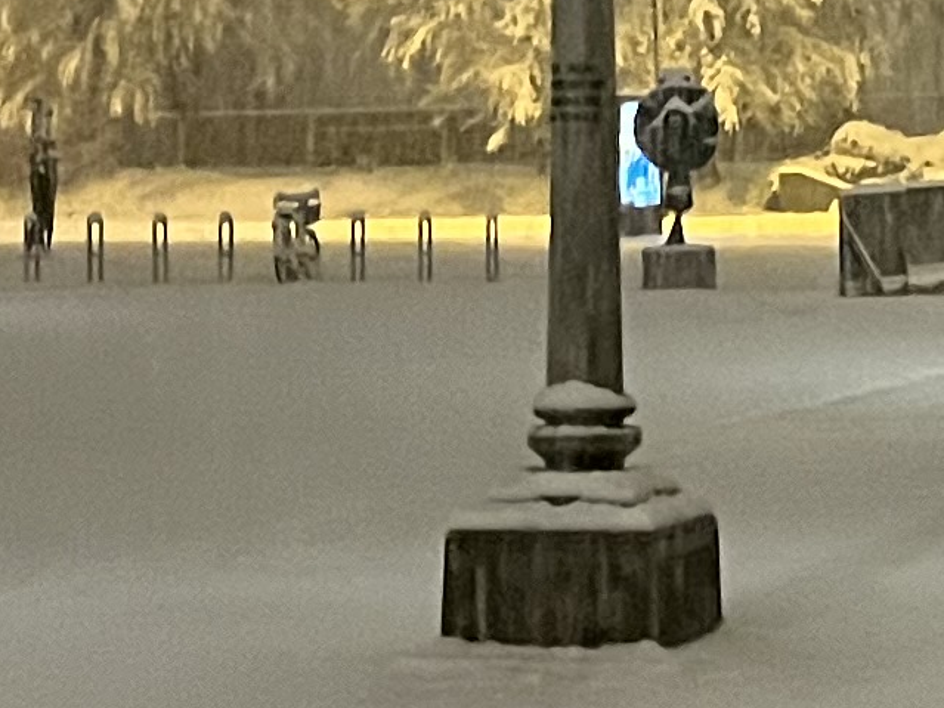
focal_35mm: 164
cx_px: 838
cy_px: -294
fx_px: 4472
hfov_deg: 12.0
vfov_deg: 8.9
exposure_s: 1/25
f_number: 1.6
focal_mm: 5.1
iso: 640
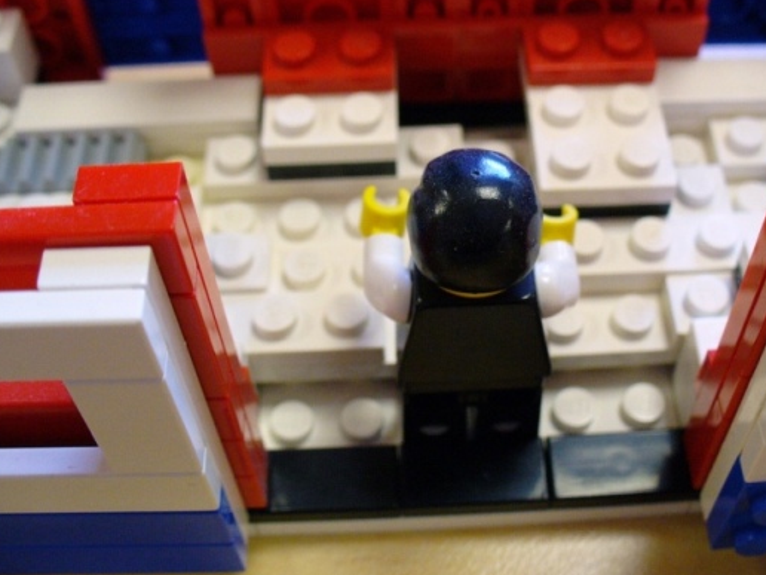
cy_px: 213
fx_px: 1040
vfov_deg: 30.7
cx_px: 464
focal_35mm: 47
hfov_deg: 40.2
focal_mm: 6.1
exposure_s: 1/30
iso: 200
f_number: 2.8
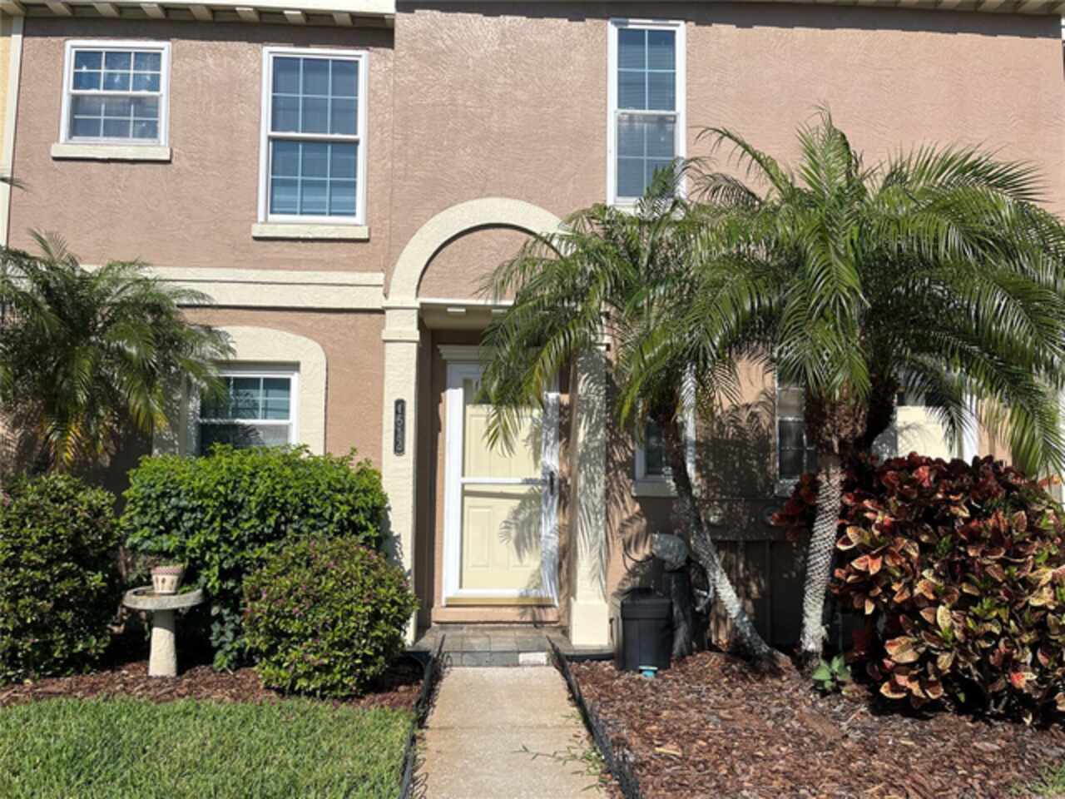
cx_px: 532
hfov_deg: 67.3
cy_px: 400
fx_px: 800
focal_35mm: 26
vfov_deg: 53.1
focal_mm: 5.1
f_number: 1.6
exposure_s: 1/5848
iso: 50
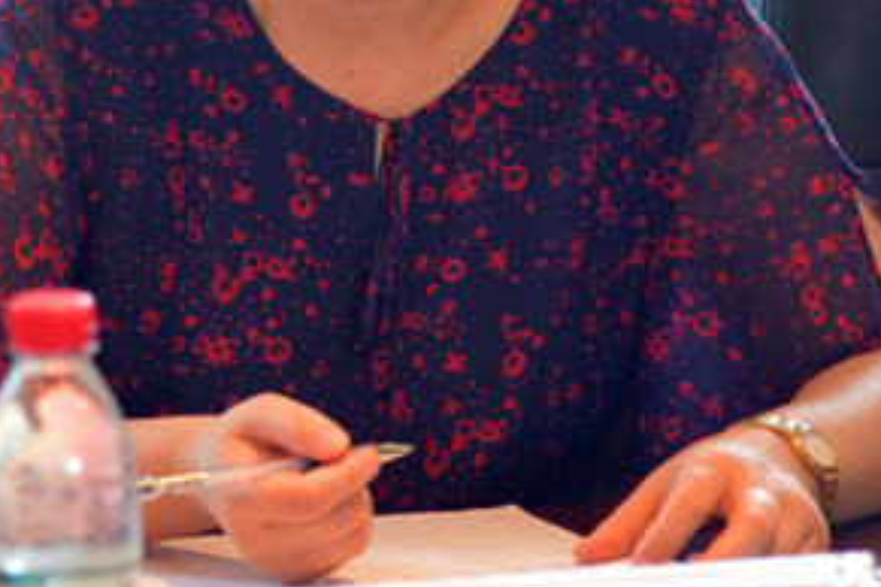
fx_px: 7390
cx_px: 39
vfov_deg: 4.5
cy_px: 77
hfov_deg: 6.8
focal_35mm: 302
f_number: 4
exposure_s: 1/40
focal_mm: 110
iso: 1250
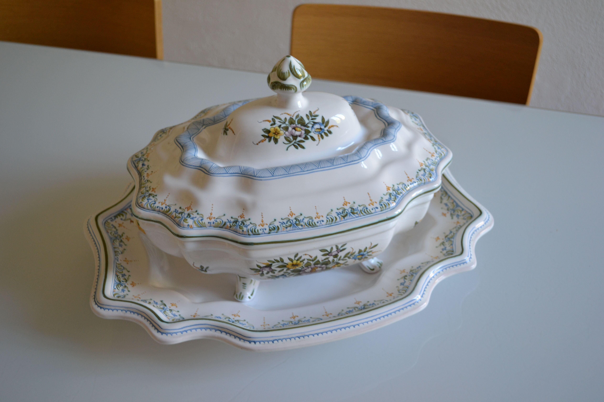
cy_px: 201
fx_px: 654
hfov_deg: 49.6
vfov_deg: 34.2
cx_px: 302
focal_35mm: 39
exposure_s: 1/30
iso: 400
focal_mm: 26
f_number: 4.2
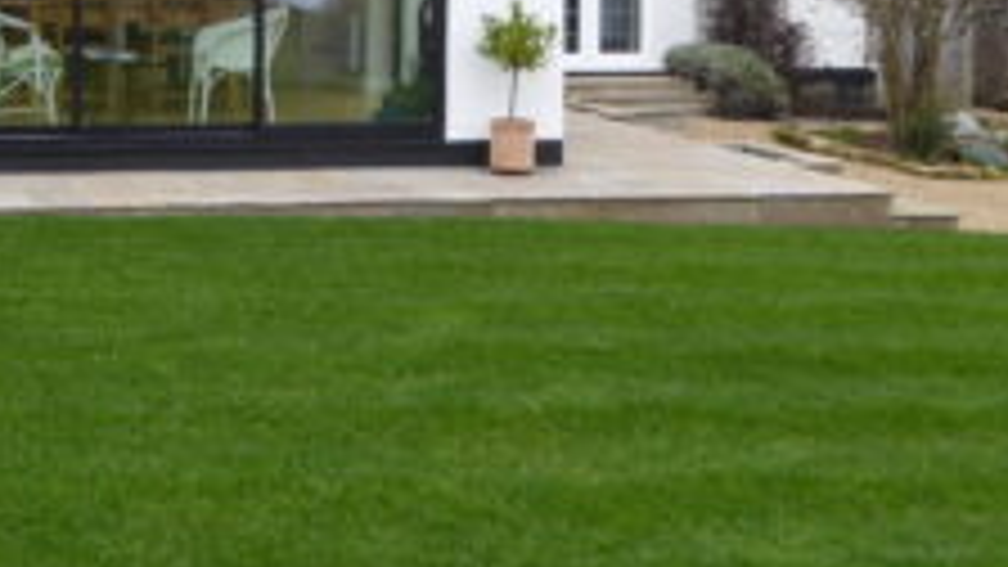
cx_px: 202
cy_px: -9
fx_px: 1764
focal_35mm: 66
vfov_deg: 17.8
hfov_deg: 31.1
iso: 100
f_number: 3.6
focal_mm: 5.8
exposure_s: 1/80
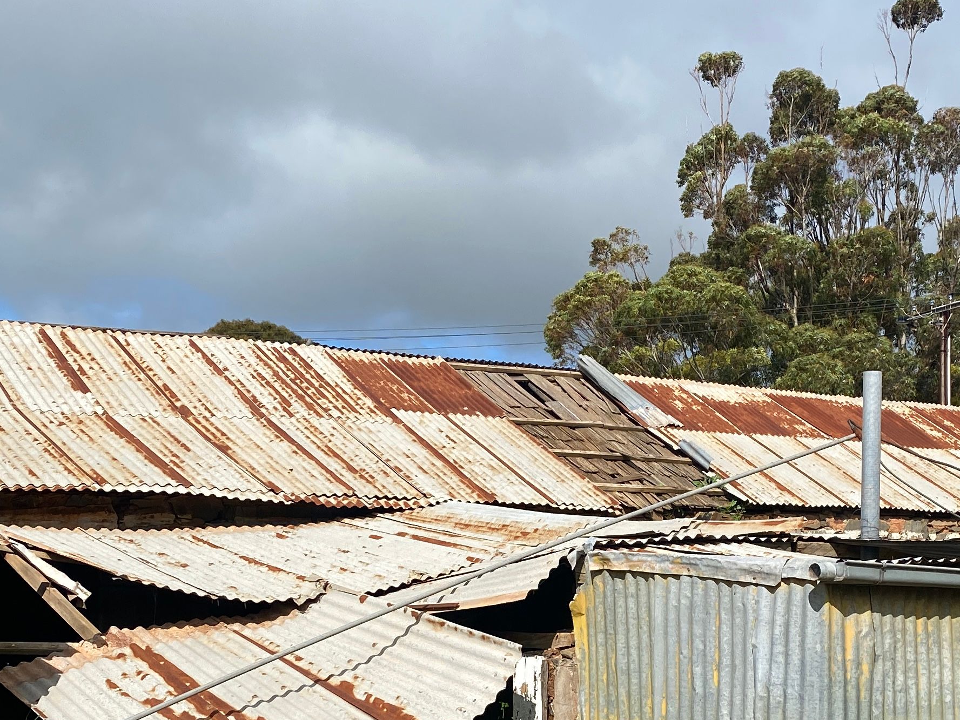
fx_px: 1636
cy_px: 600
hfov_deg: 32.5
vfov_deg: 24.3
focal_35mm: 59
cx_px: 631
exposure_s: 1/4808
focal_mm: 4.25
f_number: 1.8
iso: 32
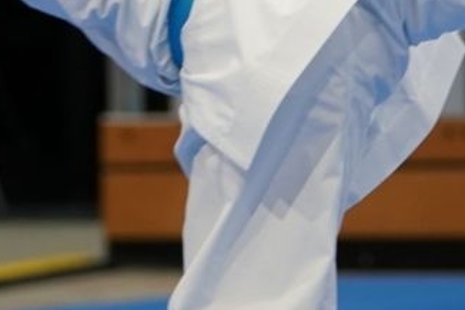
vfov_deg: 2.5
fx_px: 7204
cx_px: 264
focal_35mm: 558
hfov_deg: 3.7
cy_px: 59
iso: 800
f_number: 2.8
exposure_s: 1/500
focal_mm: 101
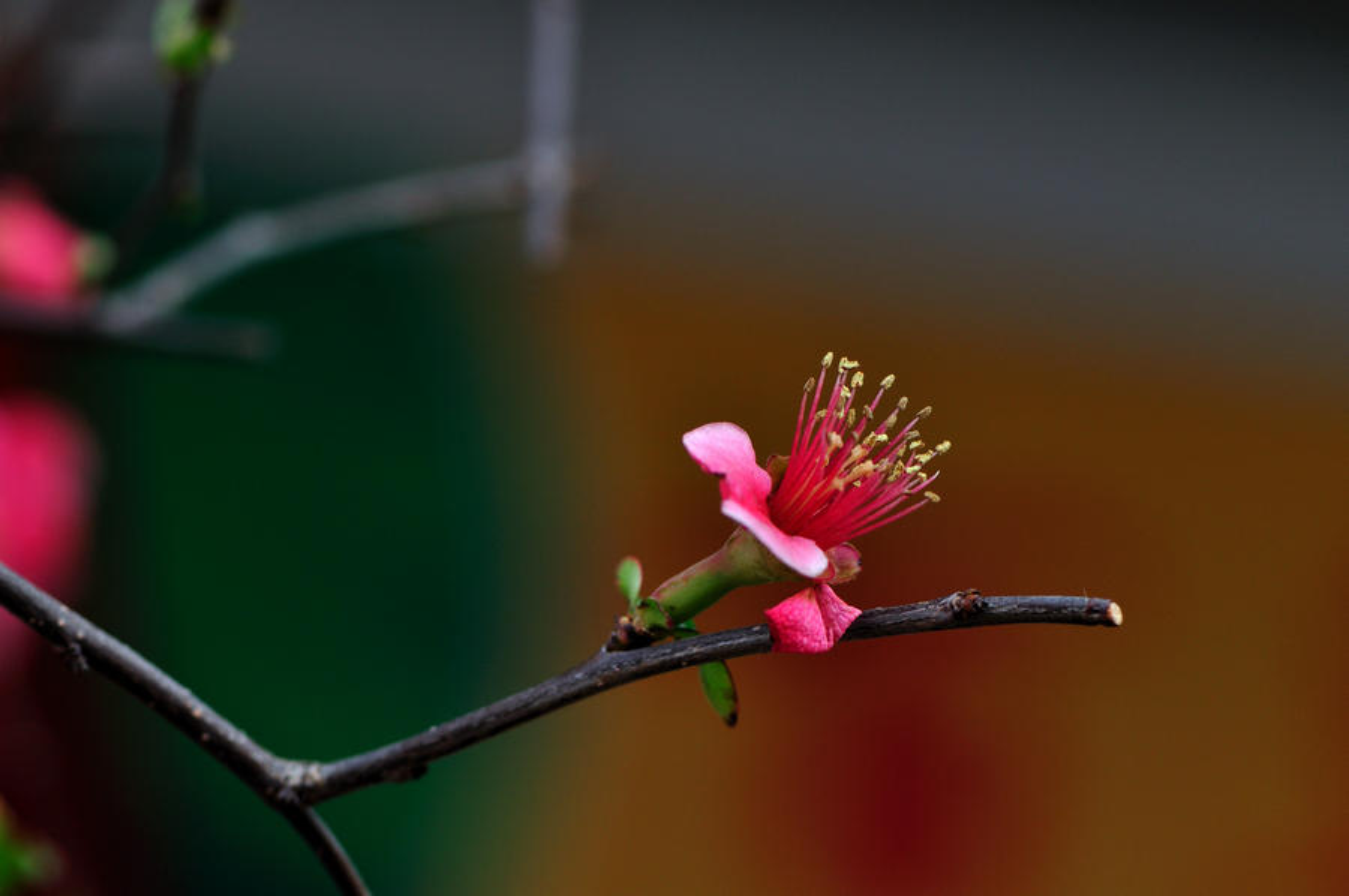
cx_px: 674
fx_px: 5895
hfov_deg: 13.1
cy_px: 448
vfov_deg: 8.7
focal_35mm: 158
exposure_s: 1/160
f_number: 5.6
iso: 200
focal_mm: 105
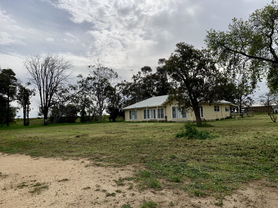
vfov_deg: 53.1
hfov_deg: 67.3
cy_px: 104
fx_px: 209
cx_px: 139
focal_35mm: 26
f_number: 1.8
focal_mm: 4.25
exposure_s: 1/3401
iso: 25
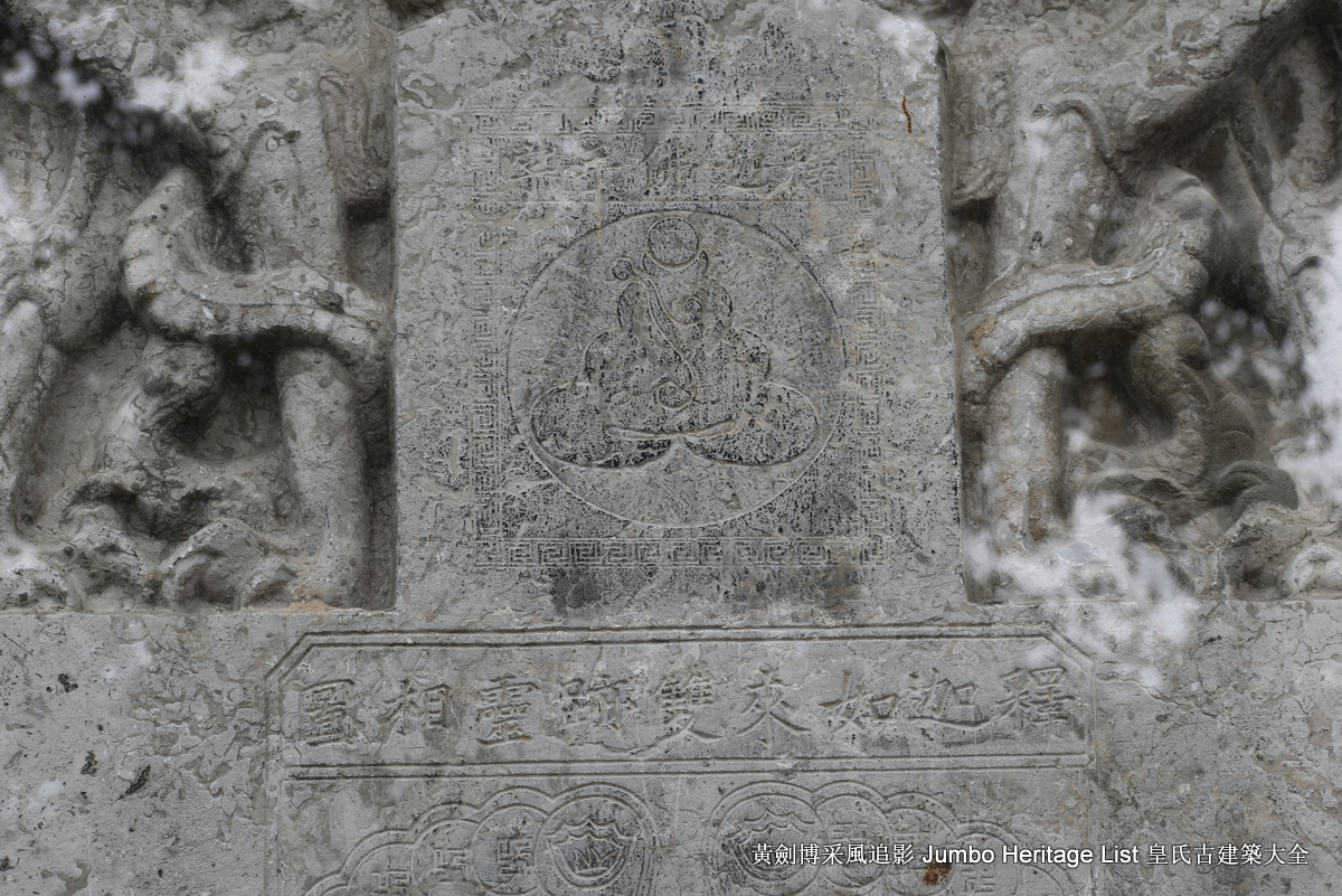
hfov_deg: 19.4
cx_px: 671
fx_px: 3915
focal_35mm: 105
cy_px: 448
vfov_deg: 13.1
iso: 200
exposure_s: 1/250
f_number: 7.1
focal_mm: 70
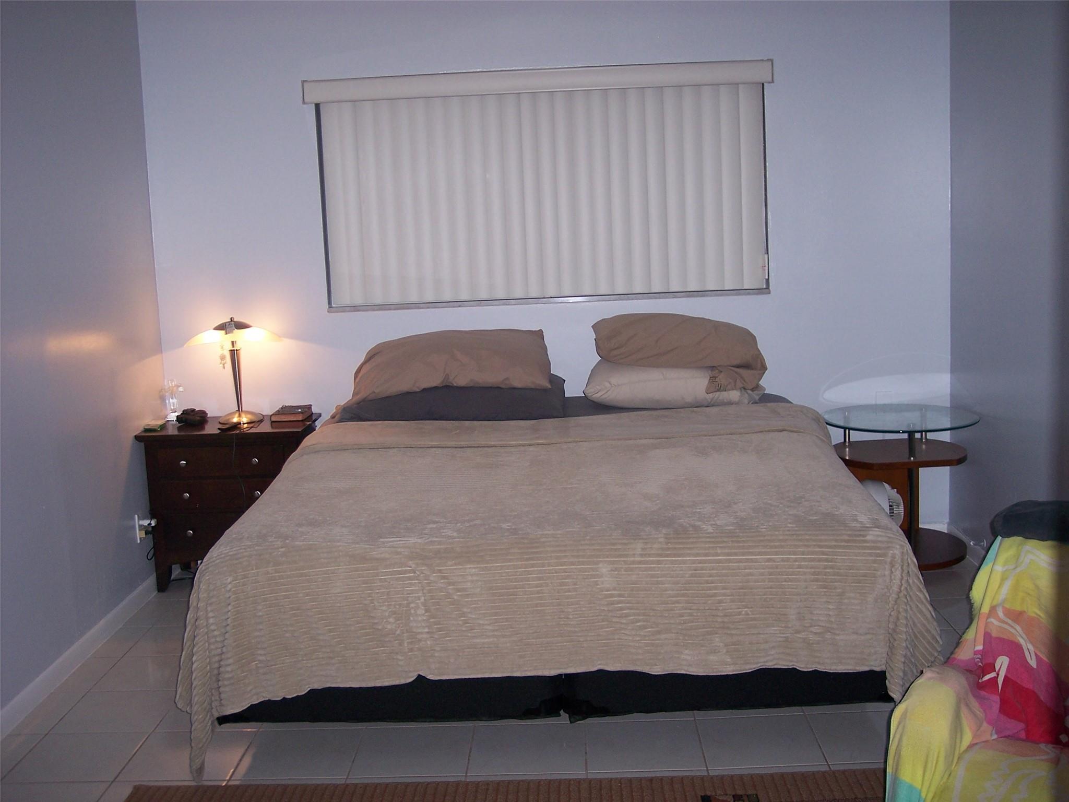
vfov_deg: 36.8
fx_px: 1204
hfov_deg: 47.9
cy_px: 401
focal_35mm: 39
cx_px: 534
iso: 100
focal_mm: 8
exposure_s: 1/60
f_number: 2.8
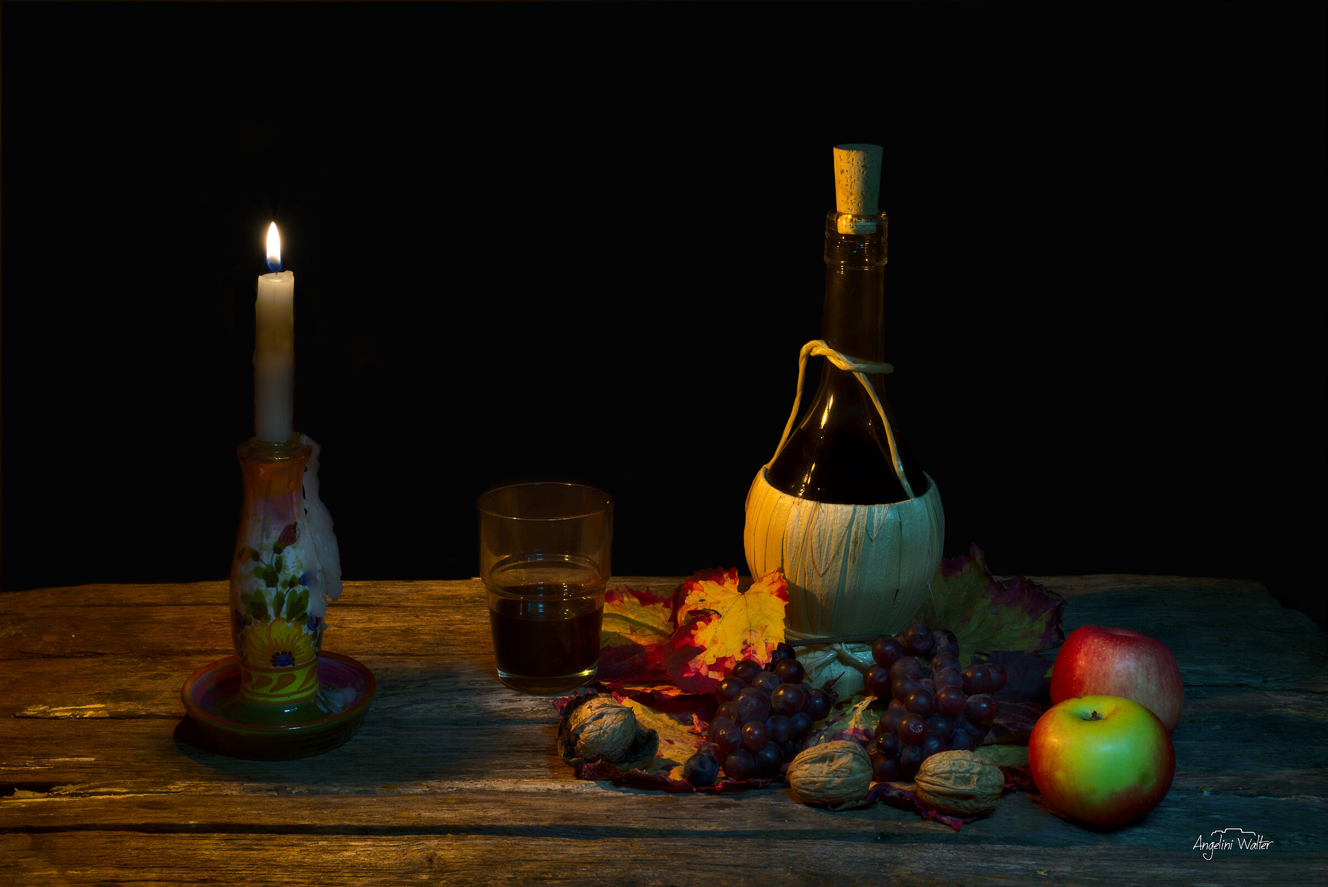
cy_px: 444
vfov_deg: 27.0
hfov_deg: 39.6
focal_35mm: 50
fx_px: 1845
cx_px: 664
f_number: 18
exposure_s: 47.5
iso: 100
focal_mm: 50
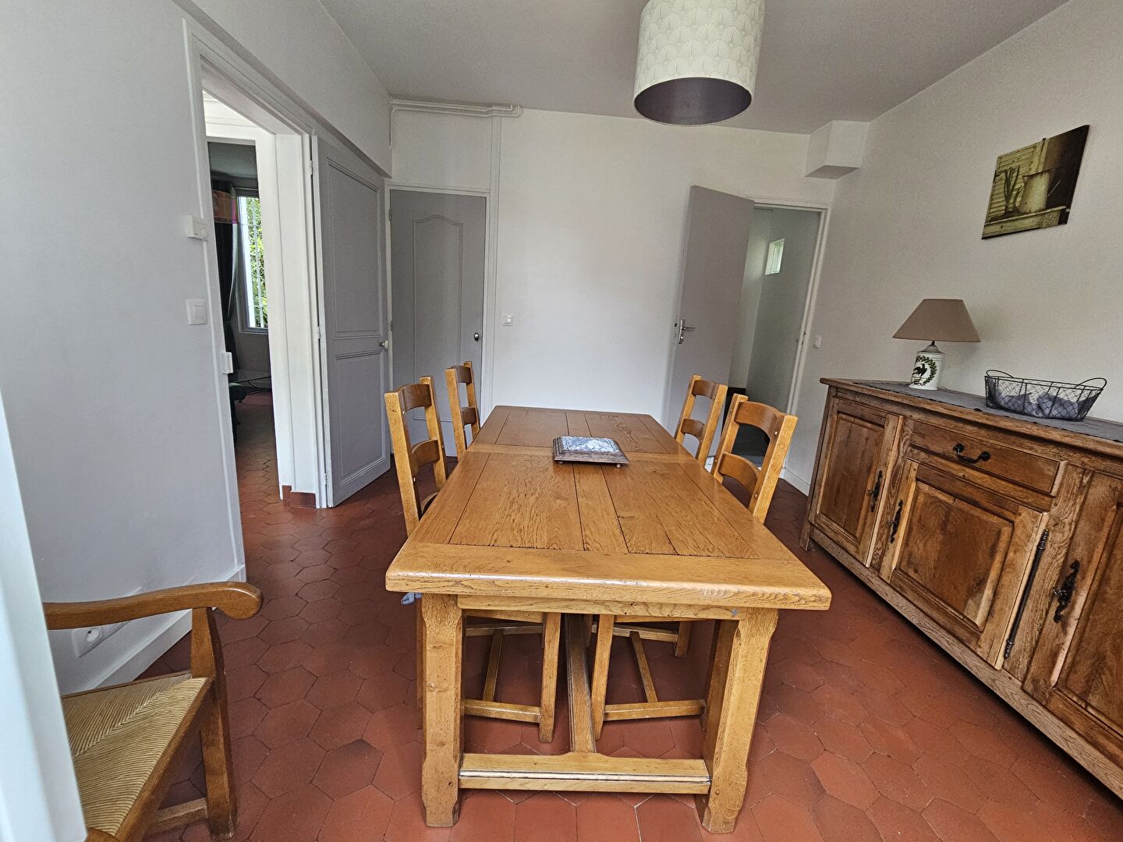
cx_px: 562
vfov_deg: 89.9
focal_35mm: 13
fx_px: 422
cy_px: 421
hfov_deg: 106.2
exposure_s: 1/70.8
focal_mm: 2.2
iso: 80
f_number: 2.2
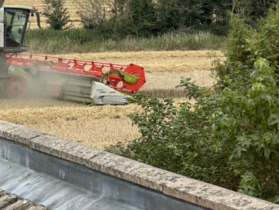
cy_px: 1
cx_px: -12
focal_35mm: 180
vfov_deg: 8.2
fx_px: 1452
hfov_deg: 10.9
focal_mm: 9
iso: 32
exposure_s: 1/395
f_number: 2.8
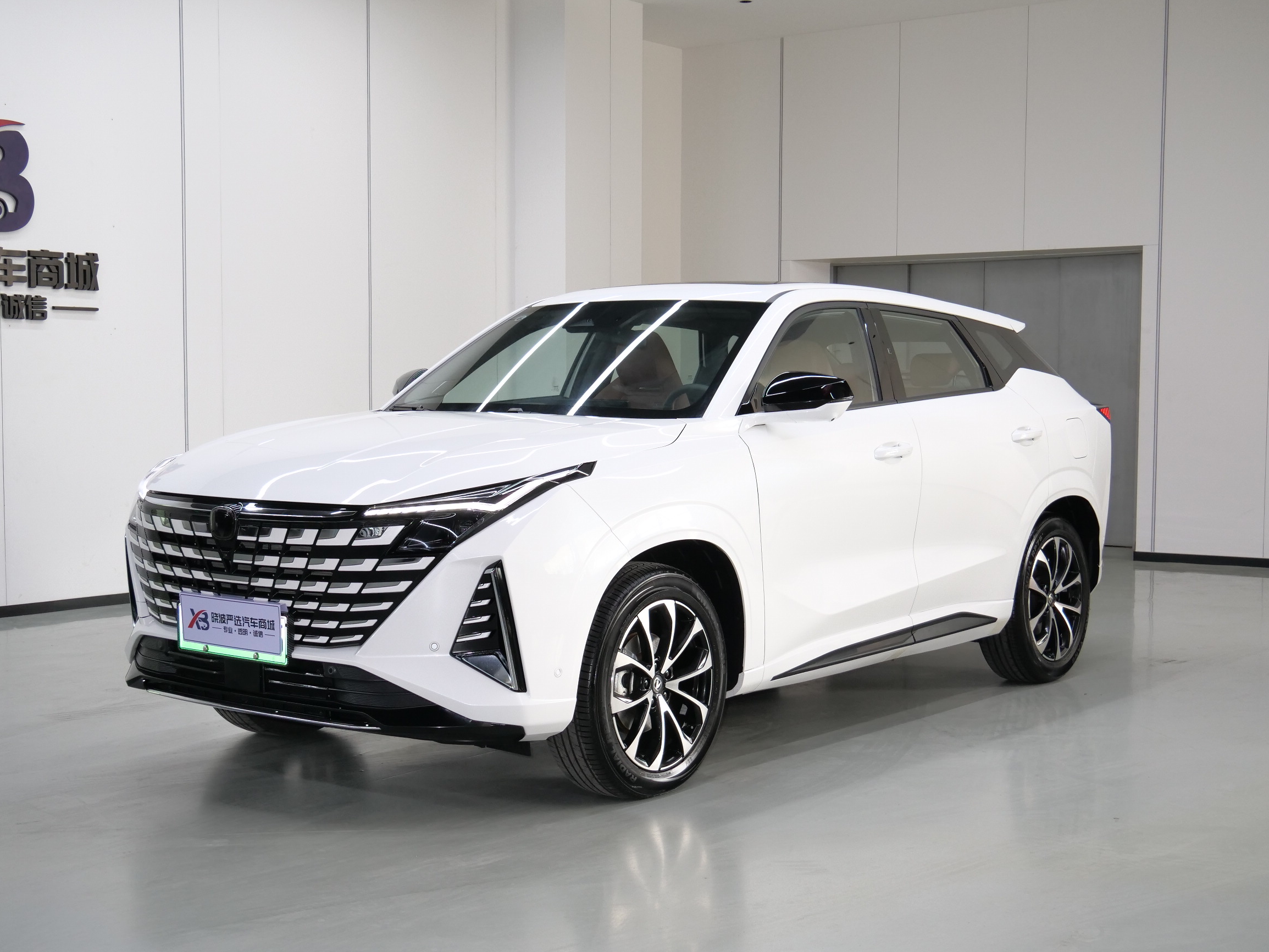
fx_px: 1833
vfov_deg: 29.1
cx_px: 596
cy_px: 499
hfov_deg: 38.2
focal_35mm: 50
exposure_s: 1/50
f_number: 4.2
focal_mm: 22
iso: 800
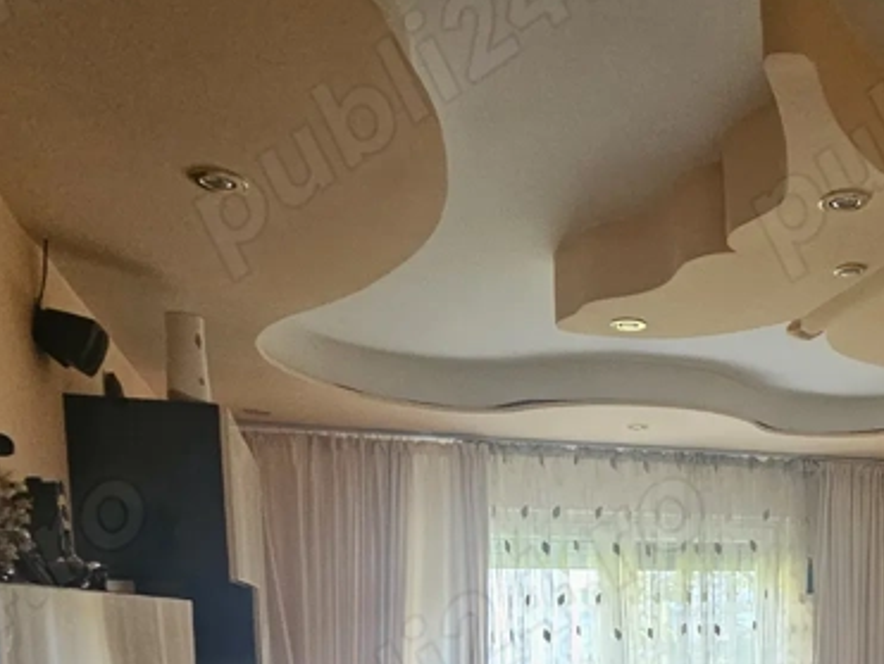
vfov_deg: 35.5
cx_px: 724
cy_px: 709
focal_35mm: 35
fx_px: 895
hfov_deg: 49.1
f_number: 2.2
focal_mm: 2.2
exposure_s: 1/33.3
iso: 500
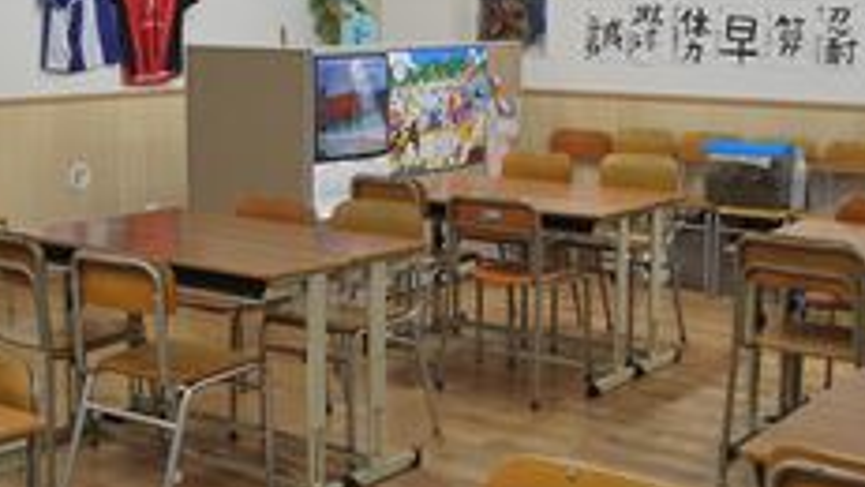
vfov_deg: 21.8
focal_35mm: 55
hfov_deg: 37.8
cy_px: 176
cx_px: 389
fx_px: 1262
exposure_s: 1/50
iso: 200
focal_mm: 18
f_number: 3.5
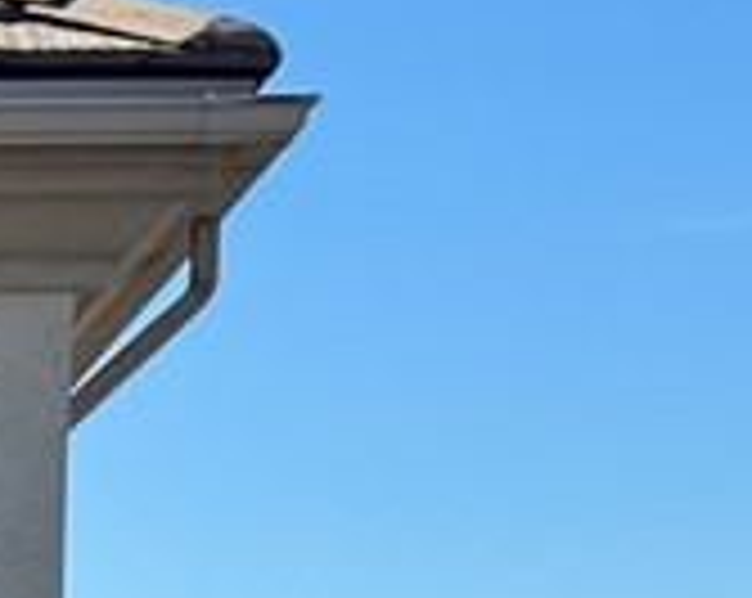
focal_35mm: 288
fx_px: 6399
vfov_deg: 5.2
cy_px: 1286
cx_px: -1040
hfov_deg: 6.4
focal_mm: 6.76
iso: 64
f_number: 1.78
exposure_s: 1/4049
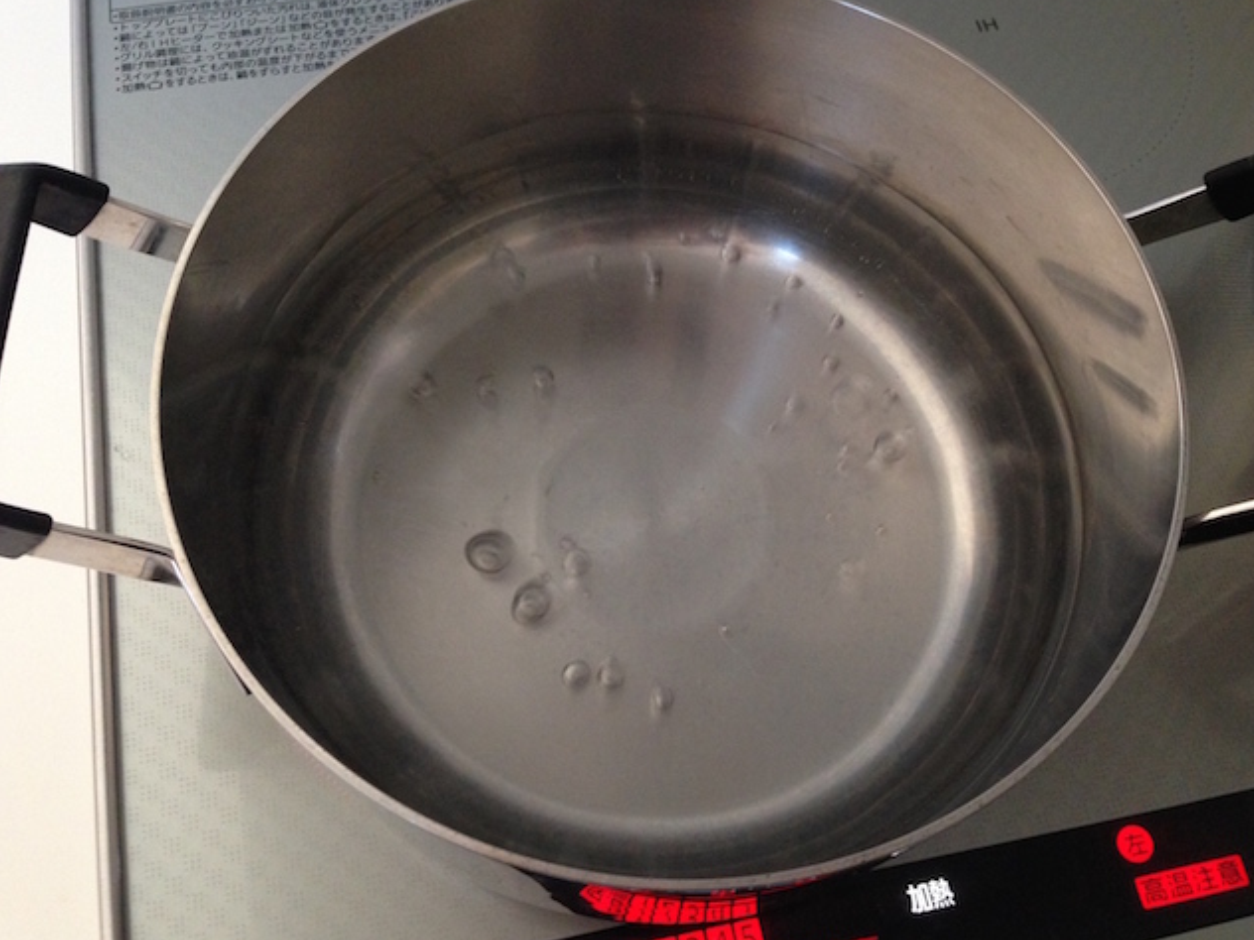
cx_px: 661
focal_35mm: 35
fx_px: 1268
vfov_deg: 40.7
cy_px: 473
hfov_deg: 52.6
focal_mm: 4.12
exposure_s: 1/20
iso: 250
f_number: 2.4
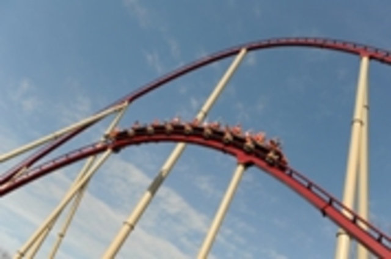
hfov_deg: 58.8
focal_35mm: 32
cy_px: 130
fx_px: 347
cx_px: 196
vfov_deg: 41.0
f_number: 5.6
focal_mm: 32
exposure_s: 1/1000
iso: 200
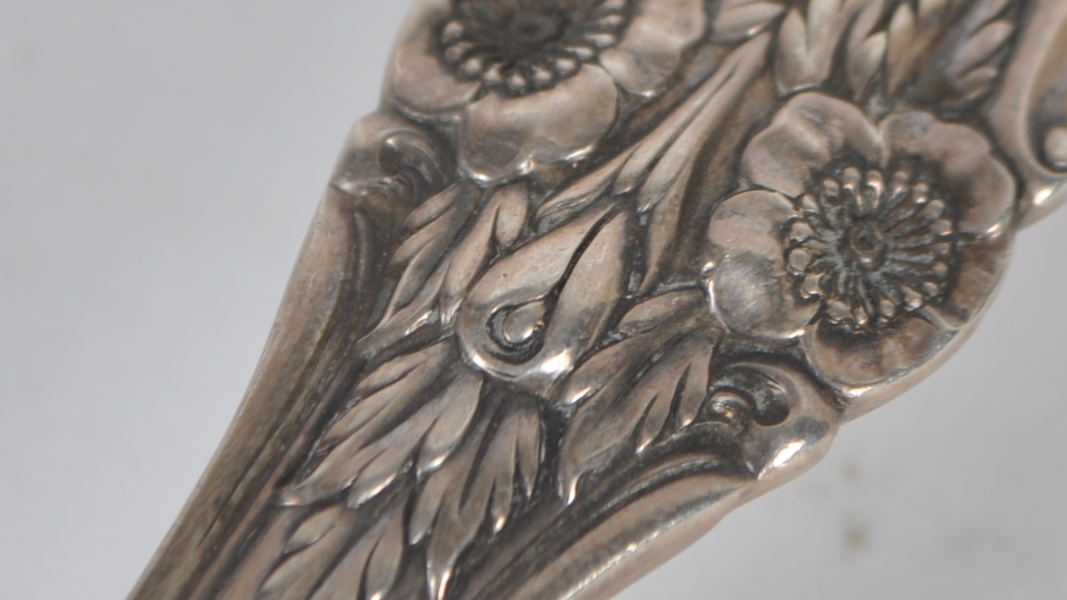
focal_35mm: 275
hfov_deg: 7.9
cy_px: -149
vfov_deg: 4.4
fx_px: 7770
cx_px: 702
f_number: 9
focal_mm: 55
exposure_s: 1/125
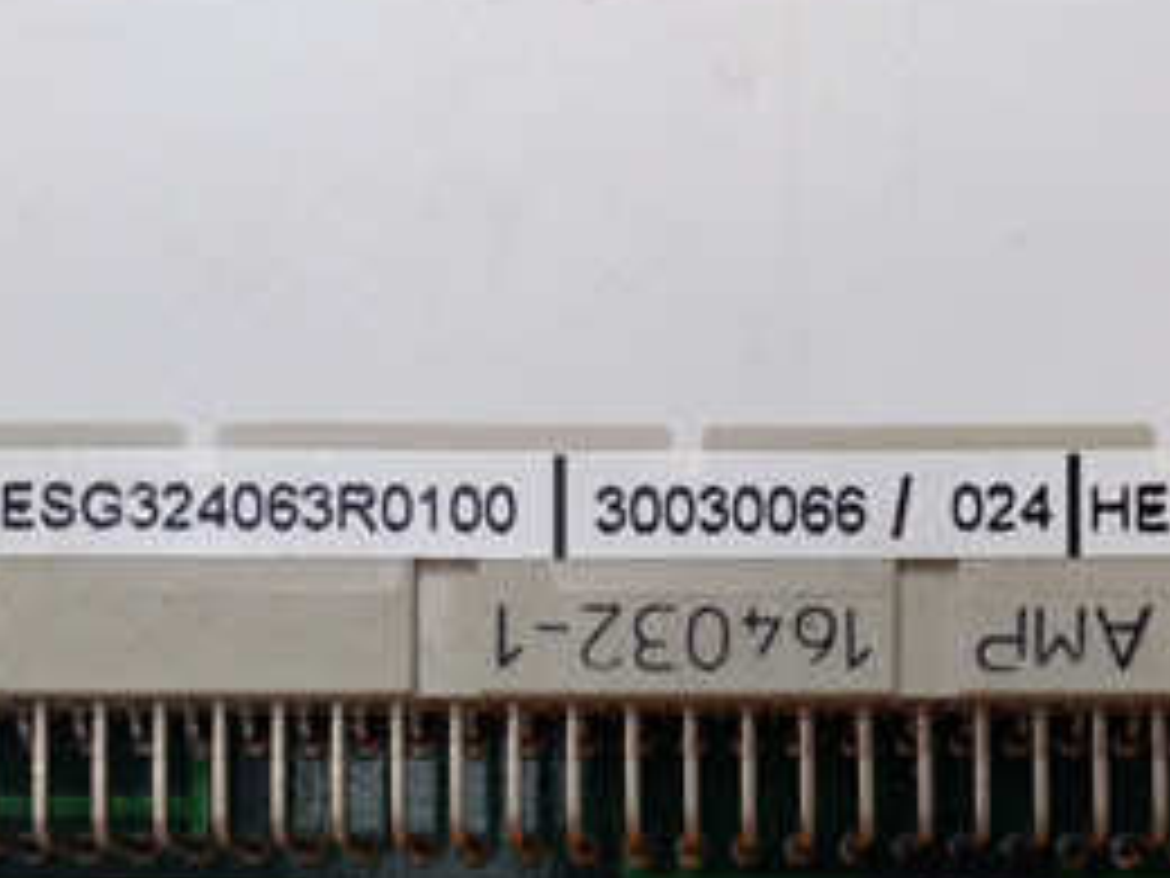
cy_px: 813
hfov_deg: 36.6
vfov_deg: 26.9
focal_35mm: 52
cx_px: 747
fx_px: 1758
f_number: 2
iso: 269
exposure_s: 1/33
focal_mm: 3.79
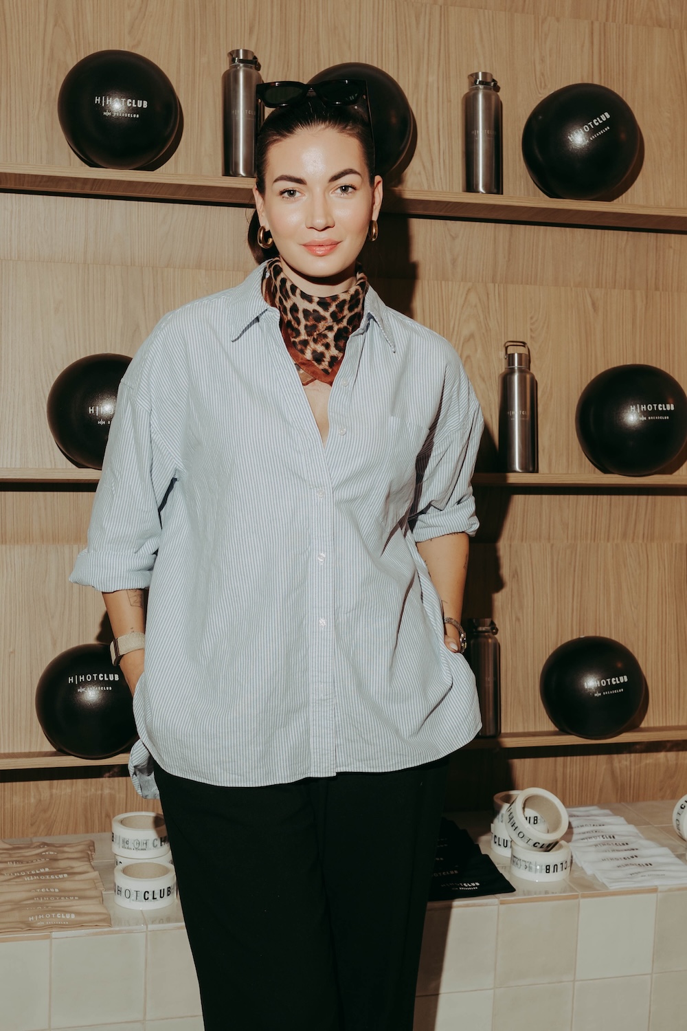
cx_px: 344
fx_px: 1488
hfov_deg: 26.0
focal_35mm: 52
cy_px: 516
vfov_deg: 38.2
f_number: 4
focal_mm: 35
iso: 400
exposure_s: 1/100
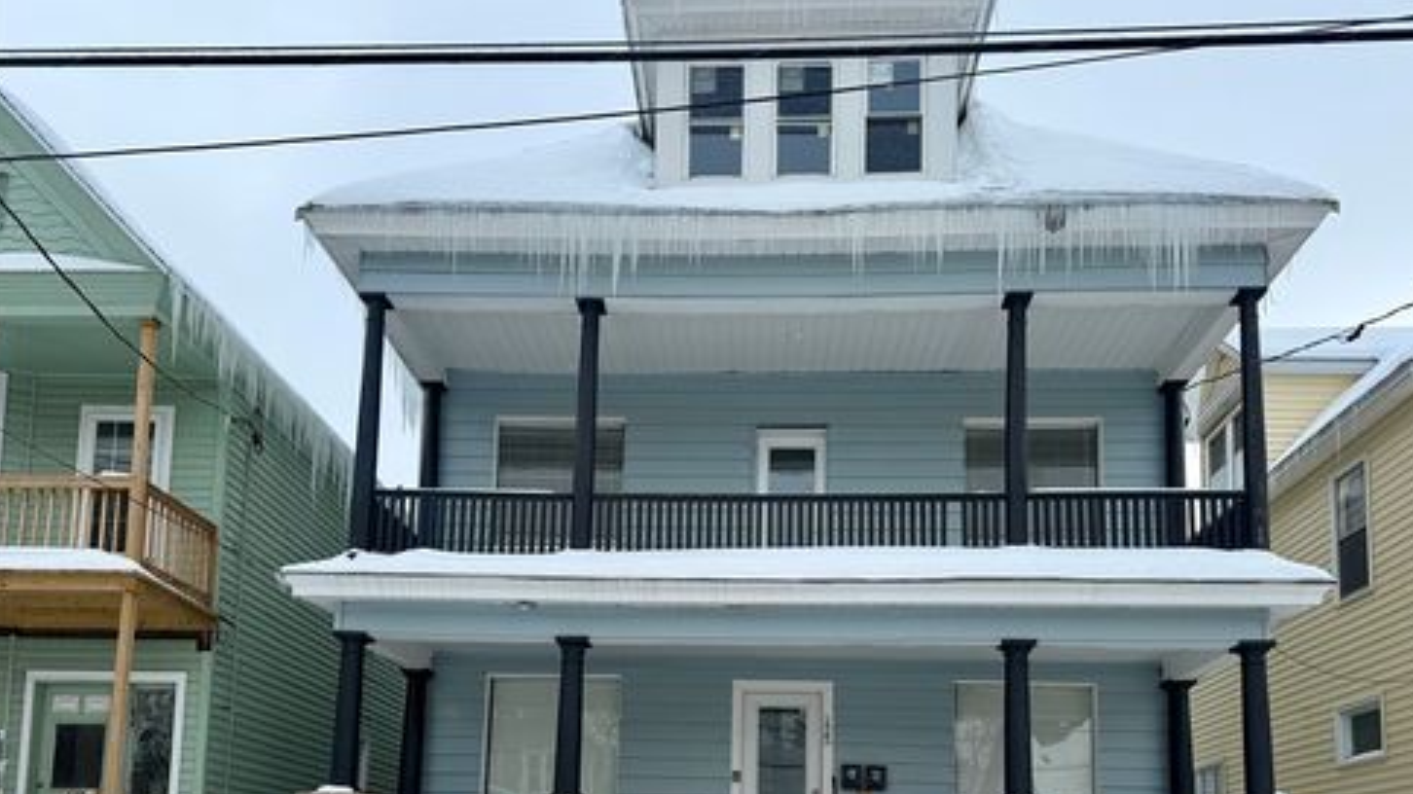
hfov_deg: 69.9
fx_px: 1011
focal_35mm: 27
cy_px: 495
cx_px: 715
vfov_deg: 42.6
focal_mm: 6.76
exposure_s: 1/4167
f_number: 1.78
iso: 80
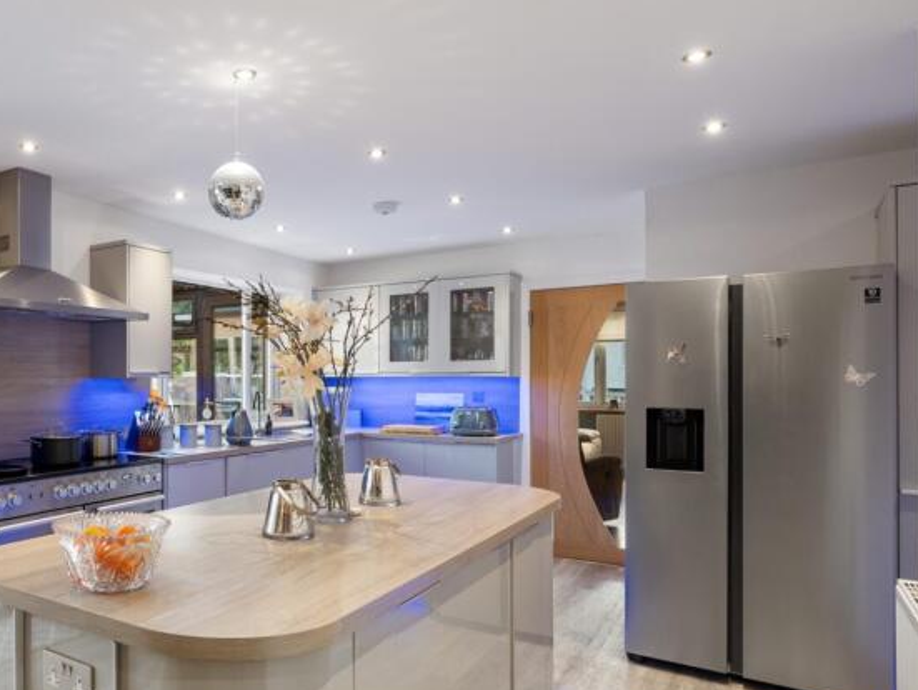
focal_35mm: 25
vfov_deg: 54.7
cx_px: 203
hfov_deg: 64.2
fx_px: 663
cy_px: 401
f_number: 8
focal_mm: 14
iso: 640
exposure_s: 1/6
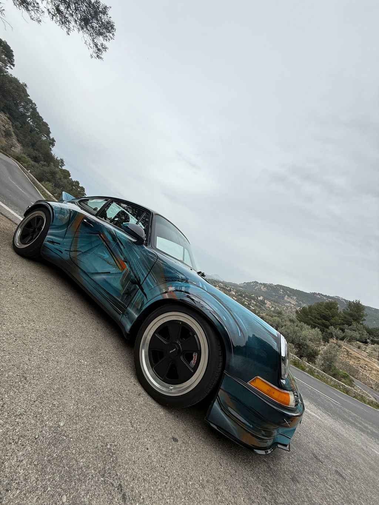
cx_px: 190
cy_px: 252
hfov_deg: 85.7
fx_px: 204
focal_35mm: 14
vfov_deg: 102.1
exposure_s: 1/340
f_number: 2.2
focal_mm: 2.22
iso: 64
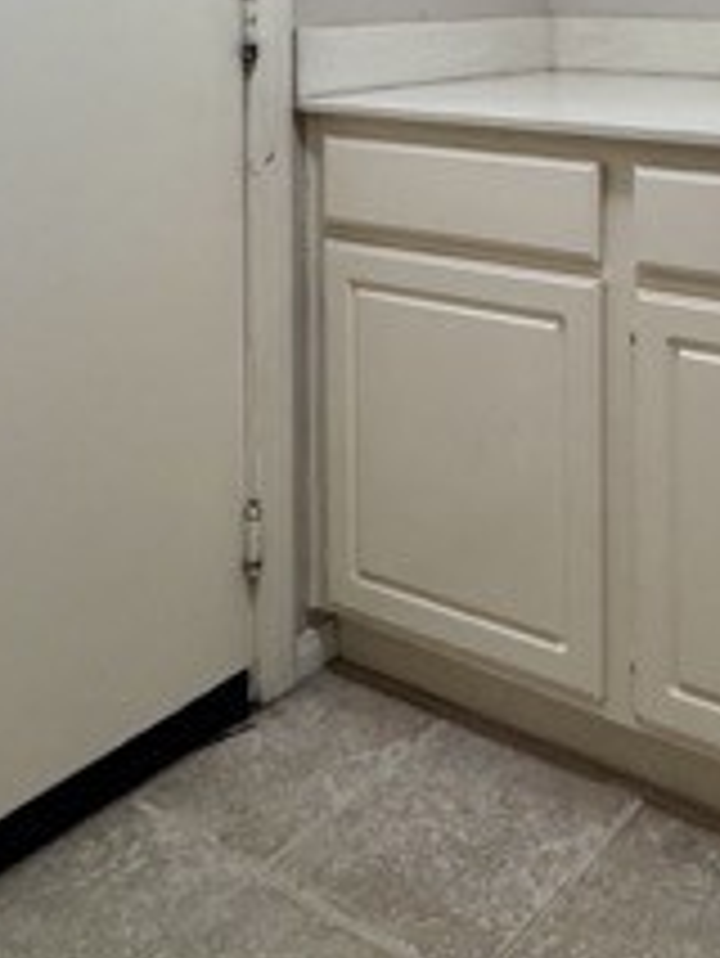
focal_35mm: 42
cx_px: 734
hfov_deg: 31.6
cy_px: 9
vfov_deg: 39.7
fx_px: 1164
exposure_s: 1/60
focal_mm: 2.22
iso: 320
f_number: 2.2
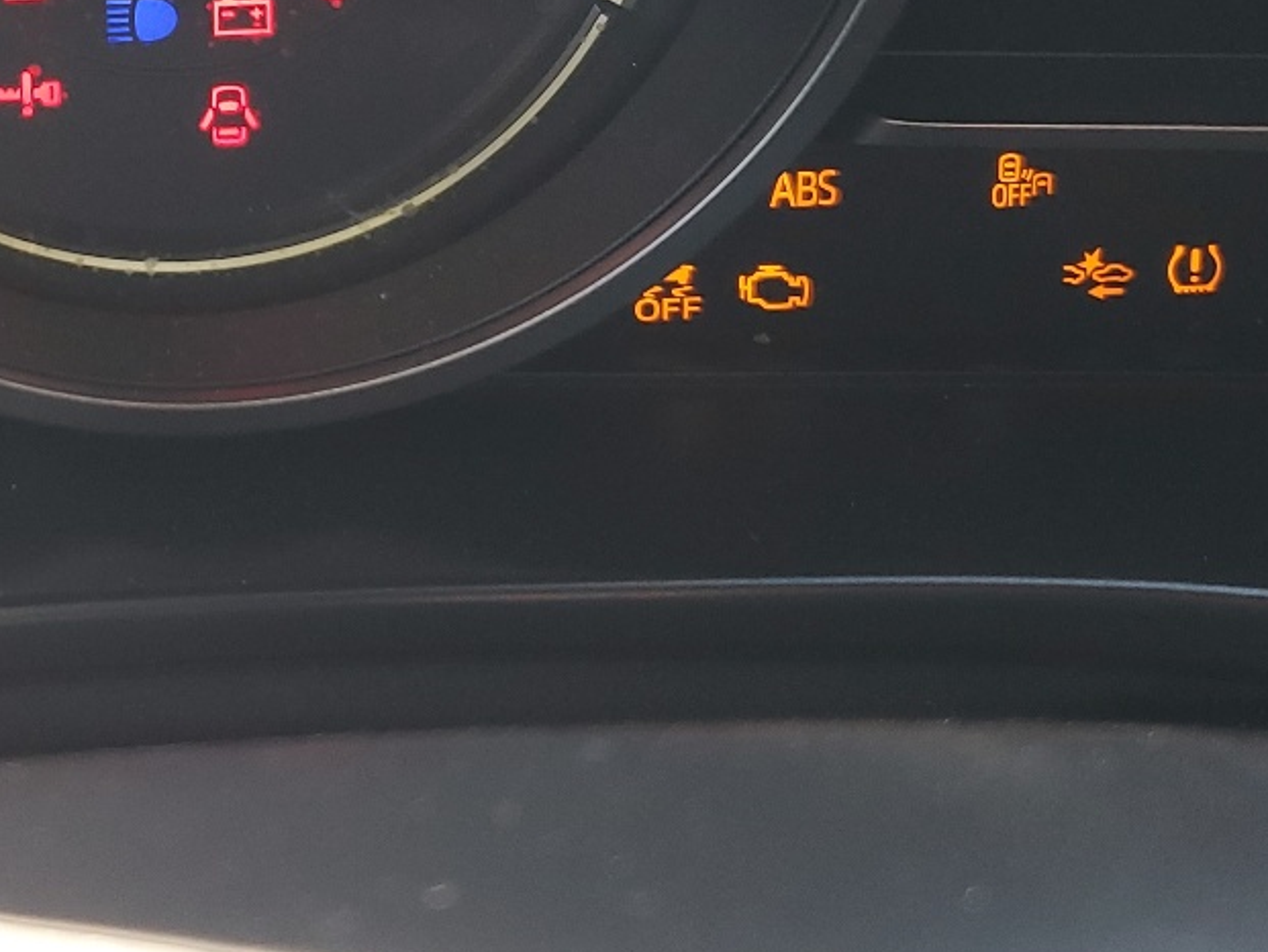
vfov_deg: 21.3
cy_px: 49
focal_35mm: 67
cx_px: 147
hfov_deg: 28.0
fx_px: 2455
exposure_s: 1/120
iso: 69
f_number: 1.5
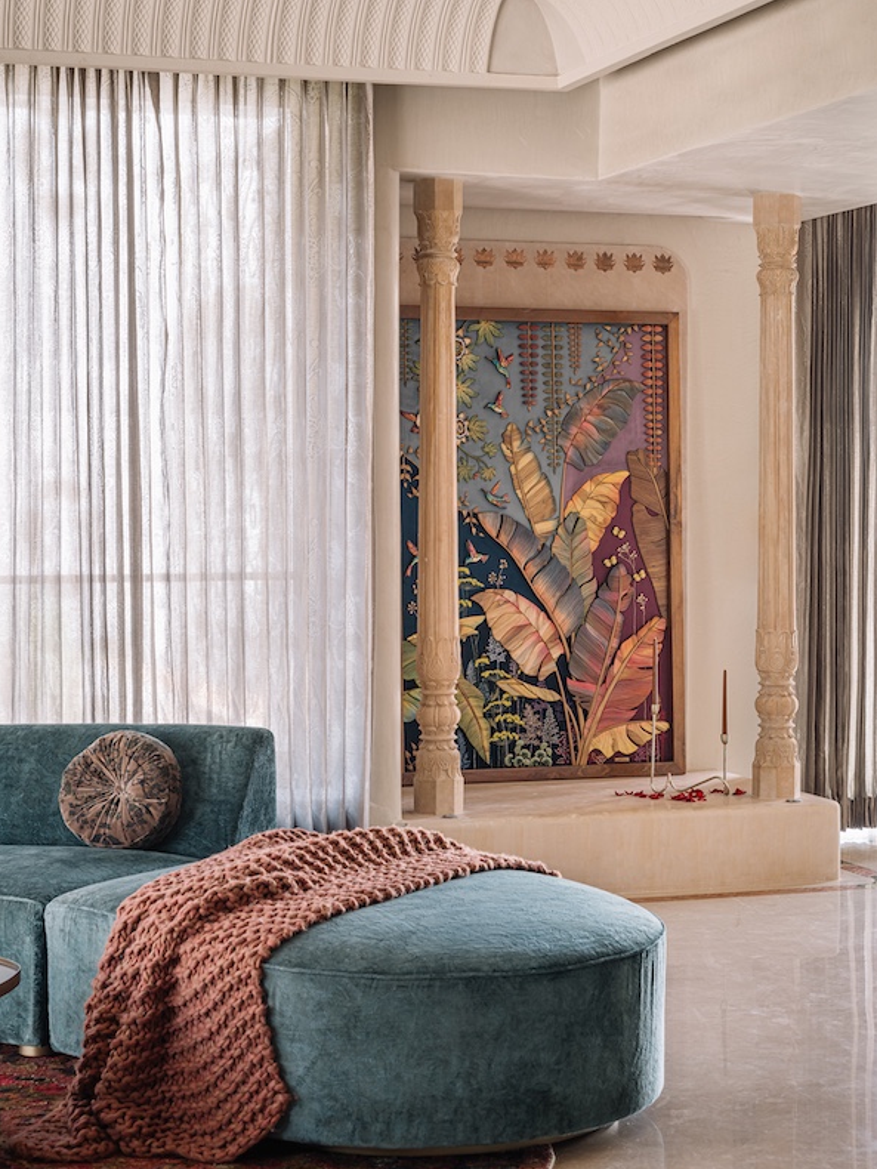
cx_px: 442
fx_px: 2330
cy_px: 568
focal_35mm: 69
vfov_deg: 28.2
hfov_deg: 21.3
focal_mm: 63
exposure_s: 1
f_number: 10
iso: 100
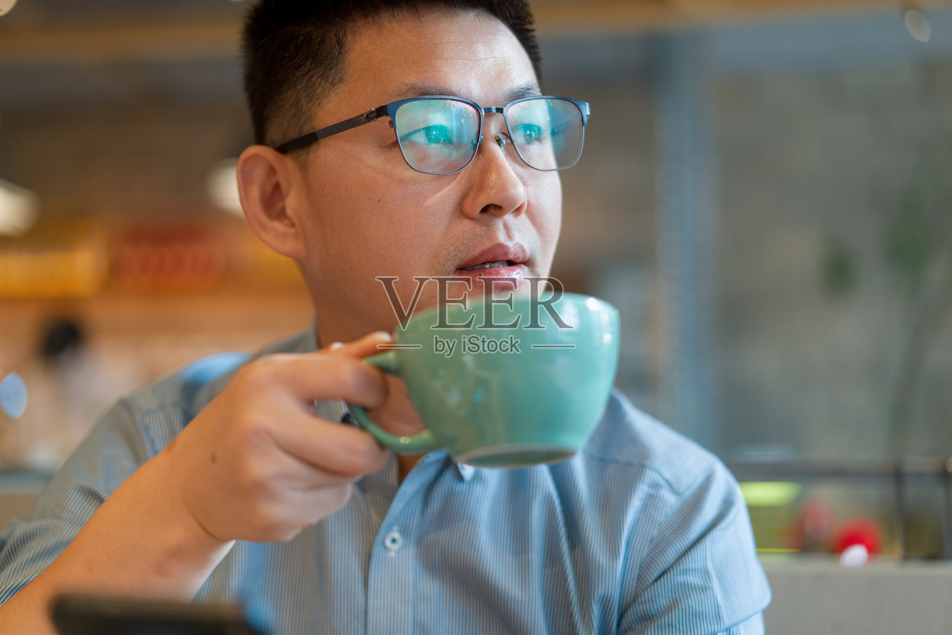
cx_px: 476
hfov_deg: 36.2
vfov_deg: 24.6
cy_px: 318
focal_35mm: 55
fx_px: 1454
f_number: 1.8
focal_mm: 55
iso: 100
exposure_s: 1/60
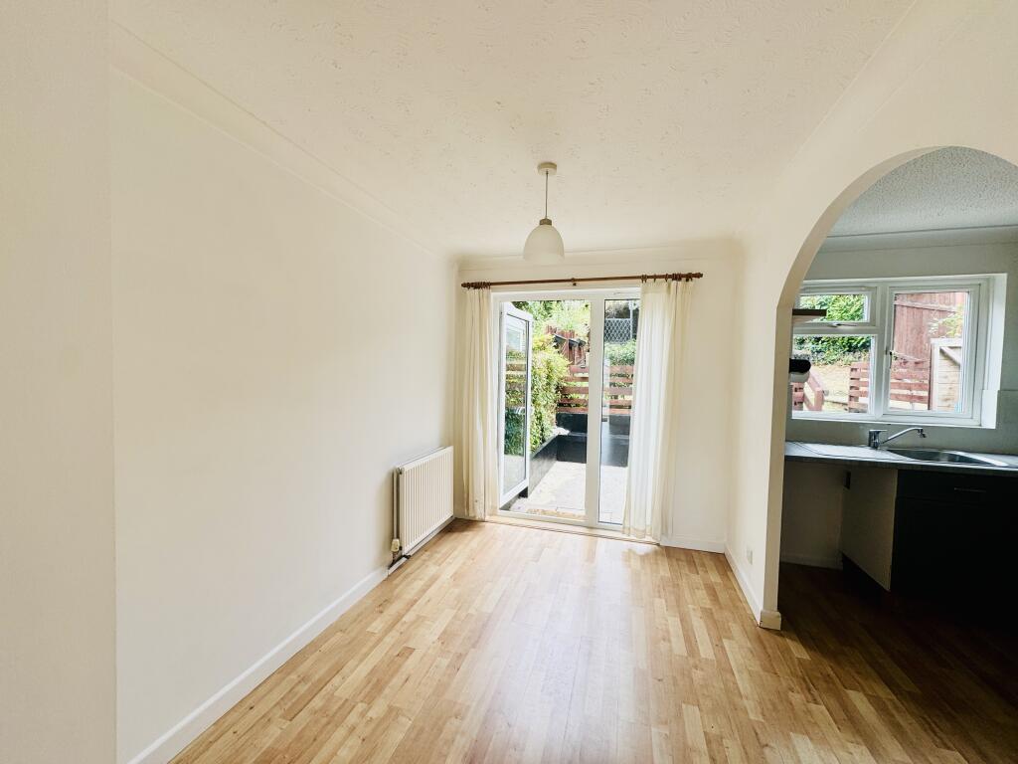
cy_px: 382
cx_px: 509
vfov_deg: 85.7
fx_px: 412
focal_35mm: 14
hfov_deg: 102.1
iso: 40
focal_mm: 2.22
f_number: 2.2
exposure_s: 1/126
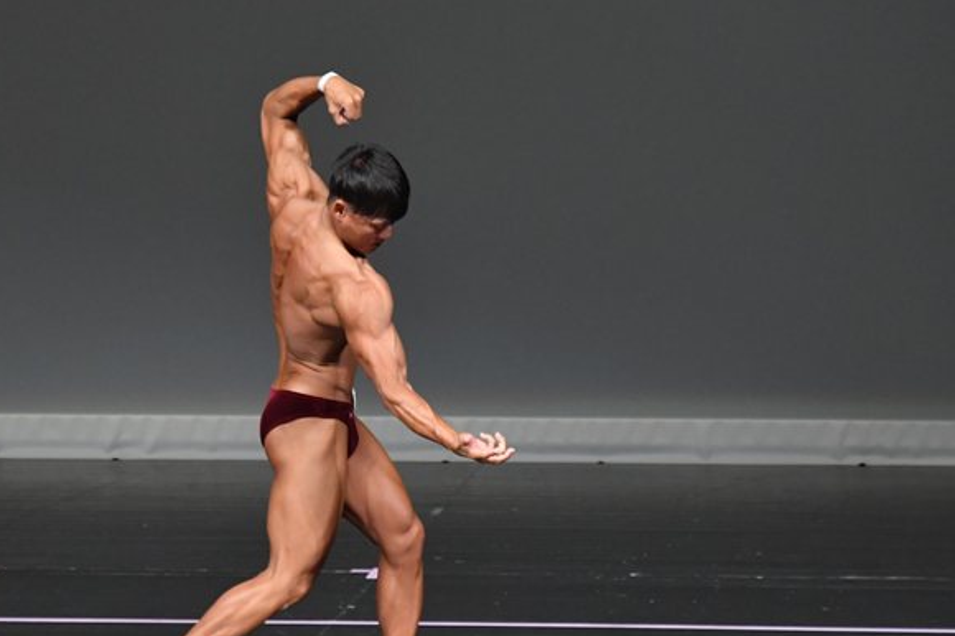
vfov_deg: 3.3
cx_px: 355
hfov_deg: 4.9
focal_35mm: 421
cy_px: 409
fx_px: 11161
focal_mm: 210
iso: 4000
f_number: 5.6
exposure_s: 1/400
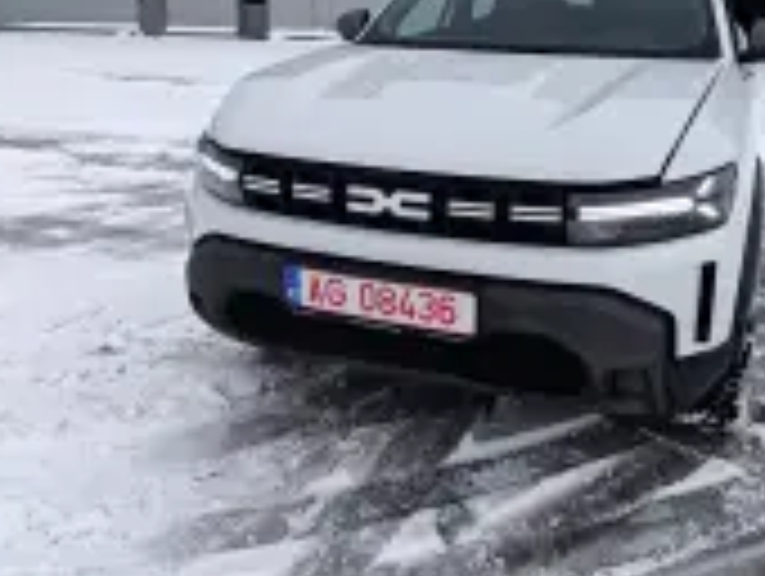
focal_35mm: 36
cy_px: 130
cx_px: 490
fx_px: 797
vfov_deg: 38.5
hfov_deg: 50.6
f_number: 2.2
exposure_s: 1/1091
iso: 103
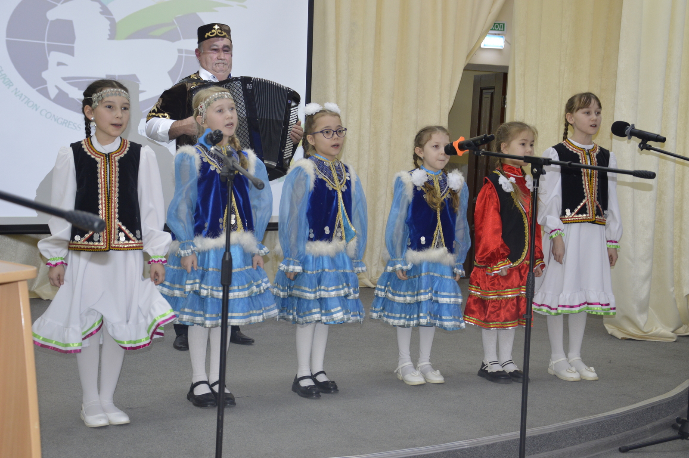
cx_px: 344
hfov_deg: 35.1
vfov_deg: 23.7
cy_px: 229
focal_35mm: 57
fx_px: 1090
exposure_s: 1/60
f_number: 4.5
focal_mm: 38
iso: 720
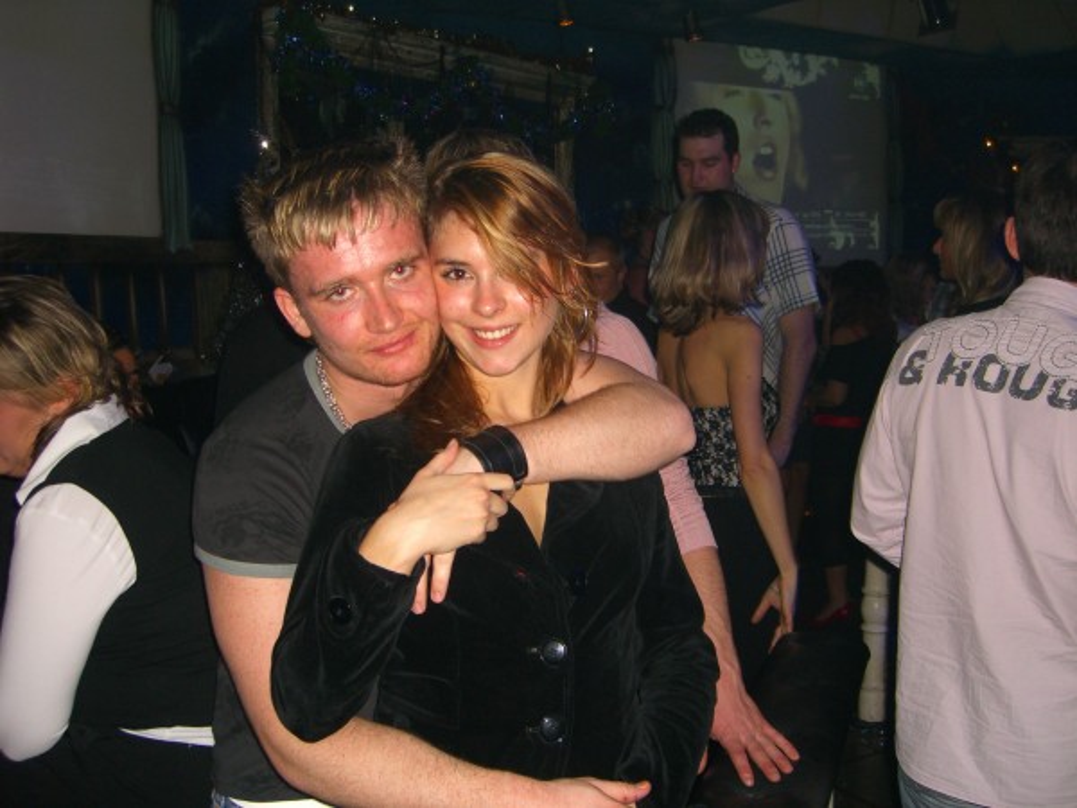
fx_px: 1182
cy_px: 404
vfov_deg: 37.7
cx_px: 538
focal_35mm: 38
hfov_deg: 49.0
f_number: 2.8
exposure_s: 1/60
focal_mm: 7.9
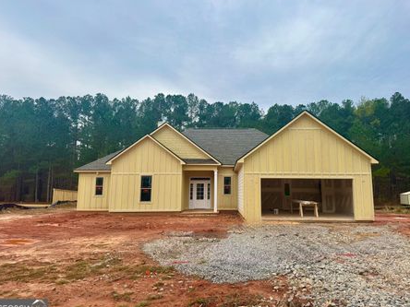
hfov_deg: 65.1
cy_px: 143
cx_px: 227
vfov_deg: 51.3
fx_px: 320
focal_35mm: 27
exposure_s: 1/1395
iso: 80
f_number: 1.78
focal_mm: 6.76
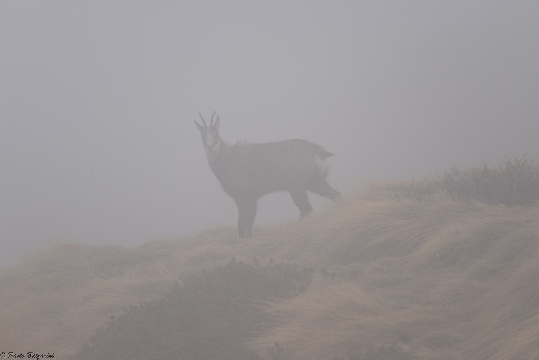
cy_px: 180
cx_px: 270
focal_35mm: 550
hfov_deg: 3.7
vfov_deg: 2.5
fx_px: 8237
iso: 800
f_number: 8
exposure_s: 1/640
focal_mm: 550
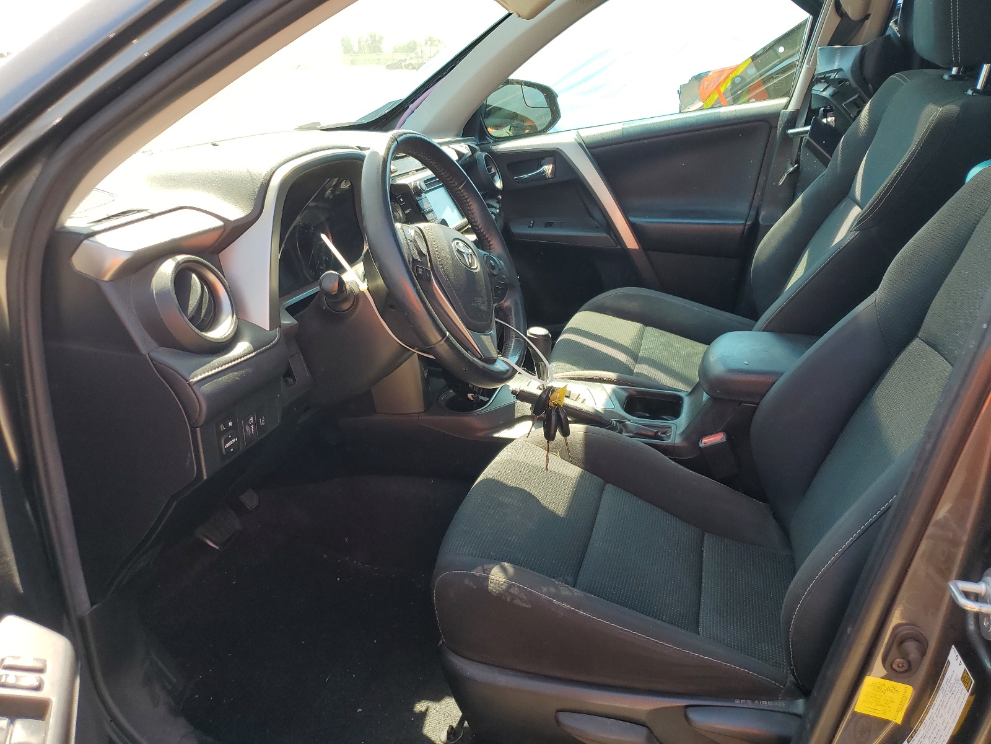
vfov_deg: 53.1
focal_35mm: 26
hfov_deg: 67.3
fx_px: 744
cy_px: 372
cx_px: 496
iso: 50
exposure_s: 1/400
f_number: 1.5
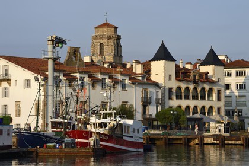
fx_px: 899
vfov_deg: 10.5
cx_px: 124
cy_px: 83
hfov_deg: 15.8
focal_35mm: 130
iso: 200
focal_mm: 130
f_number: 9
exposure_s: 1/320
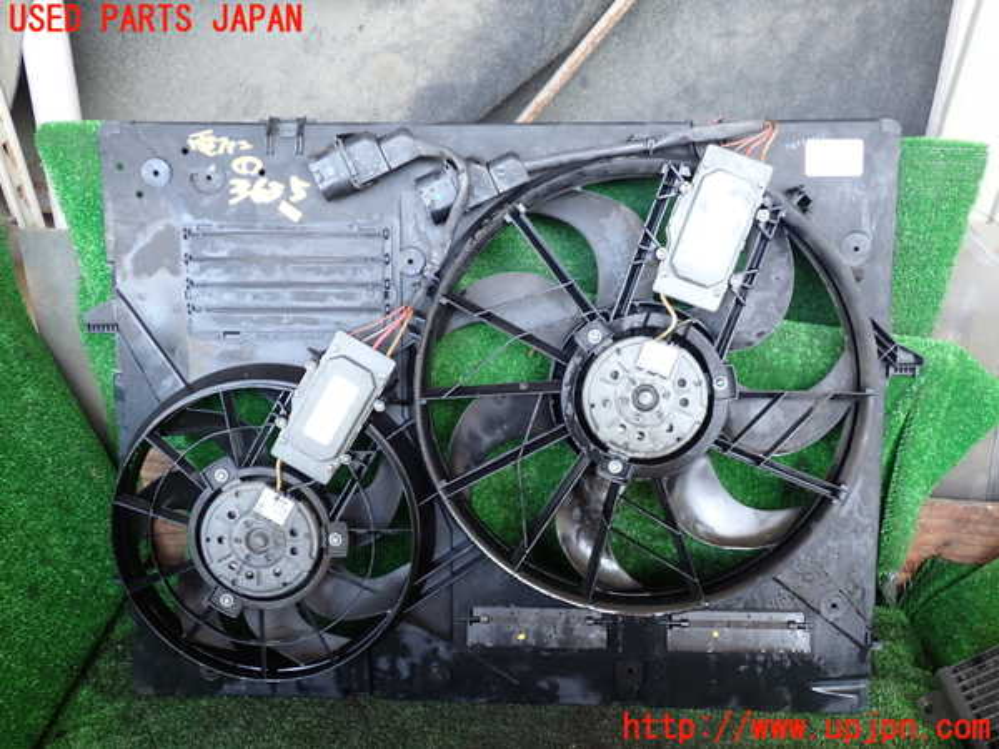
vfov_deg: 46.8
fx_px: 866
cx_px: 500
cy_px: 374
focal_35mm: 30
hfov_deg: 60.0
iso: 200
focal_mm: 5.4
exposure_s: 1/60
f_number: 2.3
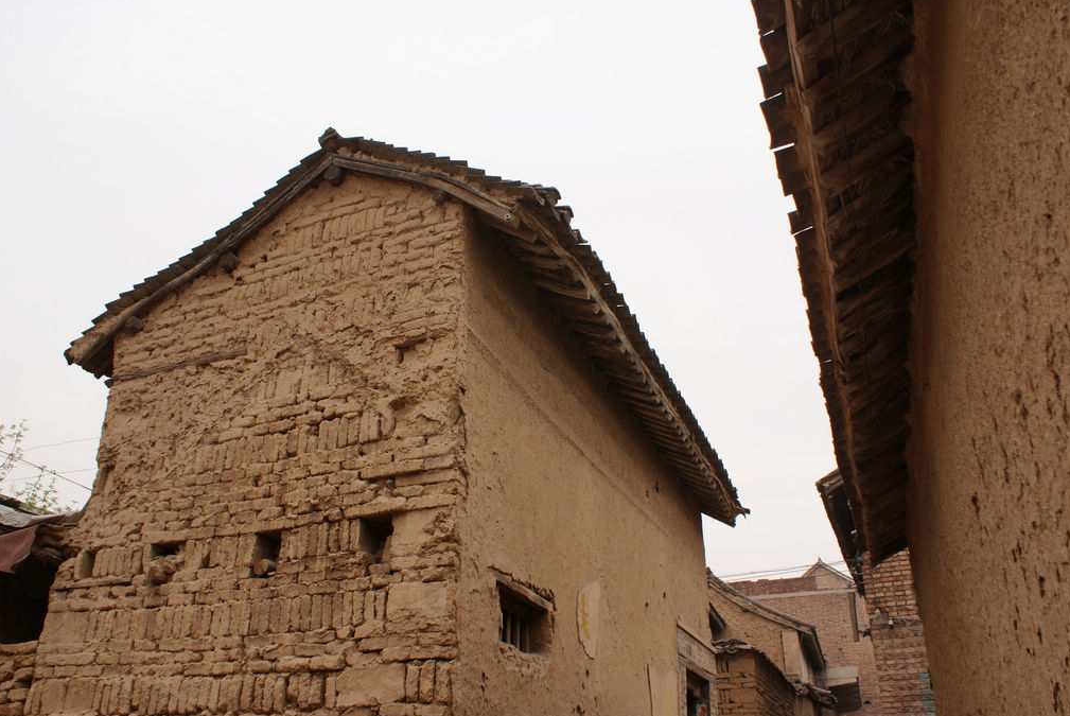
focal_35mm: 28
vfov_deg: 46.5
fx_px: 833
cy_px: 365
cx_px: 536
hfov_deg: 65.4
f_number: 8
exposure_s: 1/60
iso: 100
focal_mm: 18
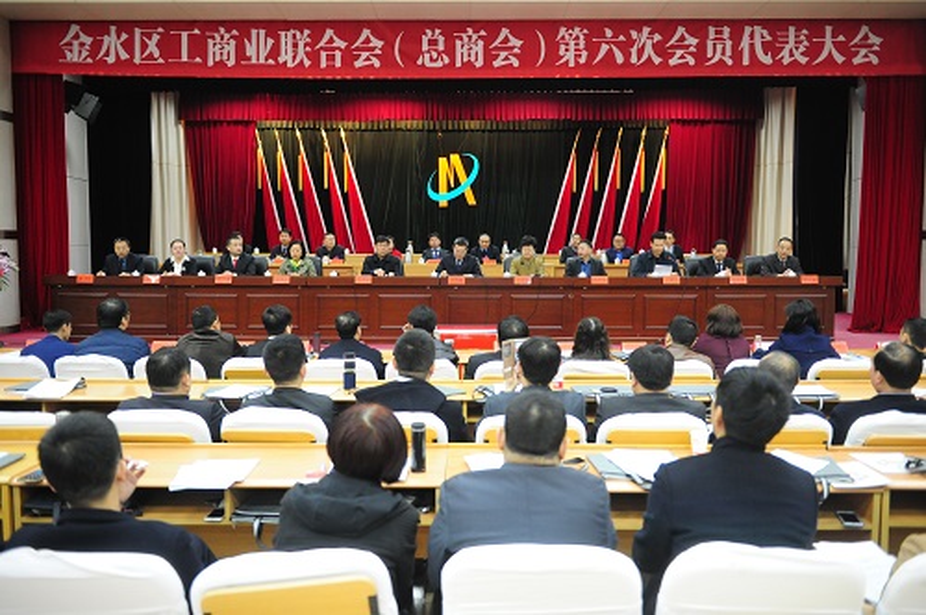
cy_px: 308
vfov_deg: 41.0
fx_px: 822
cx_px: 463
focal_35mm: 32
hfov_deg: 58.8
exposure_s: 1/60
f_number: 2.8
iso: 1600
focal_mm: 32
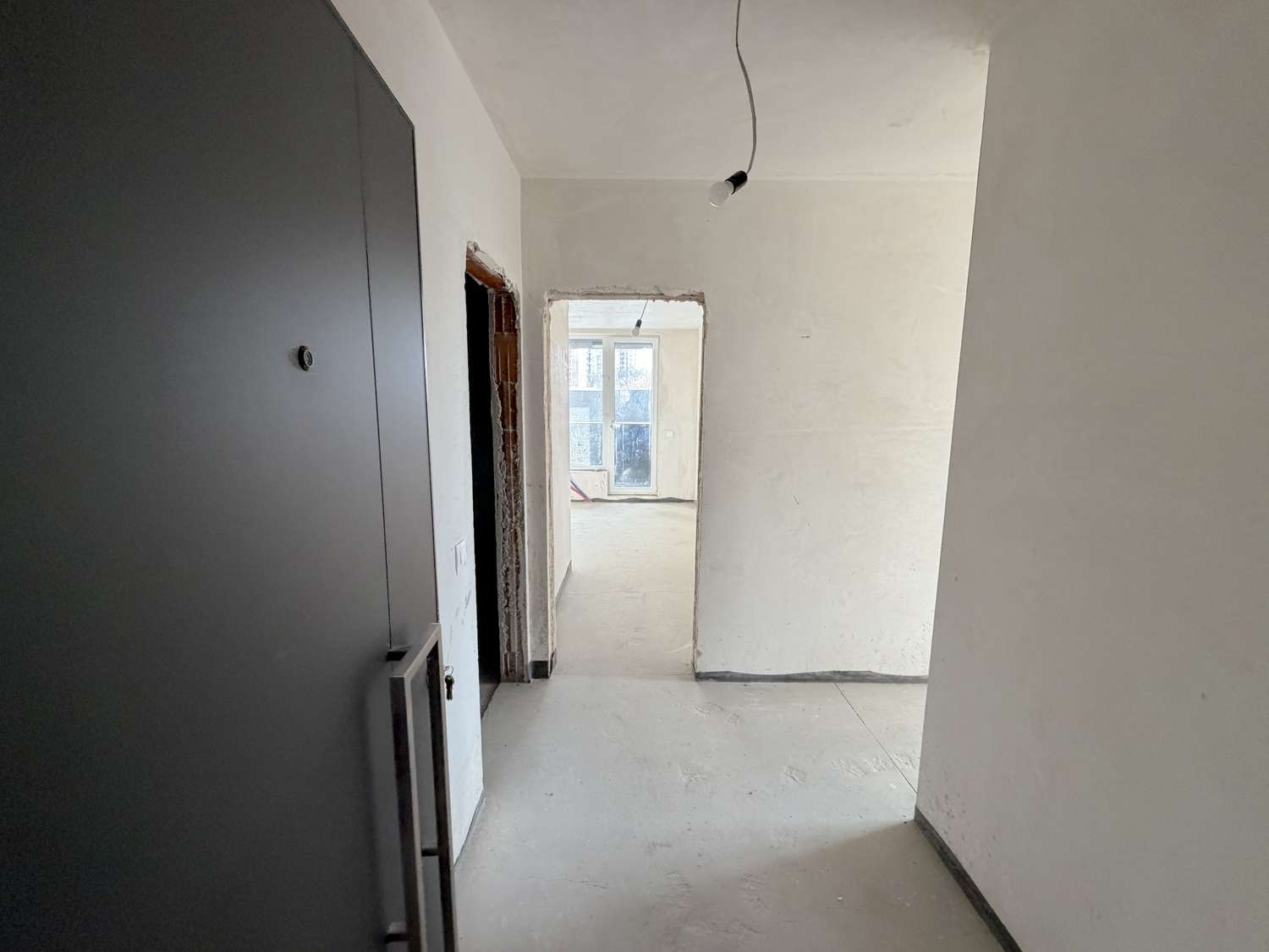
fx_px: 513
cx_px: 634
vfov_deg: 85.7
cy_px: 476
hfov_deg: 102.1
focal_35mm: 14
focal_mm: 2.22
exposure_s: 1/100
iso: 320
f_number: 2.2
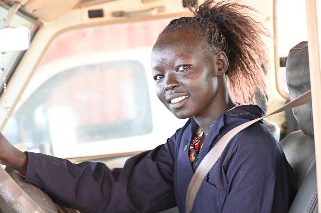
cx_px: 156
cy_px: 110
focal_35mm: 73
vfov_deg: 18.6
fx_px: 650
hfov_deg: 27.7
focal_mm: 70
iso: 3200
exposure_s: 1/80
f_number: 4
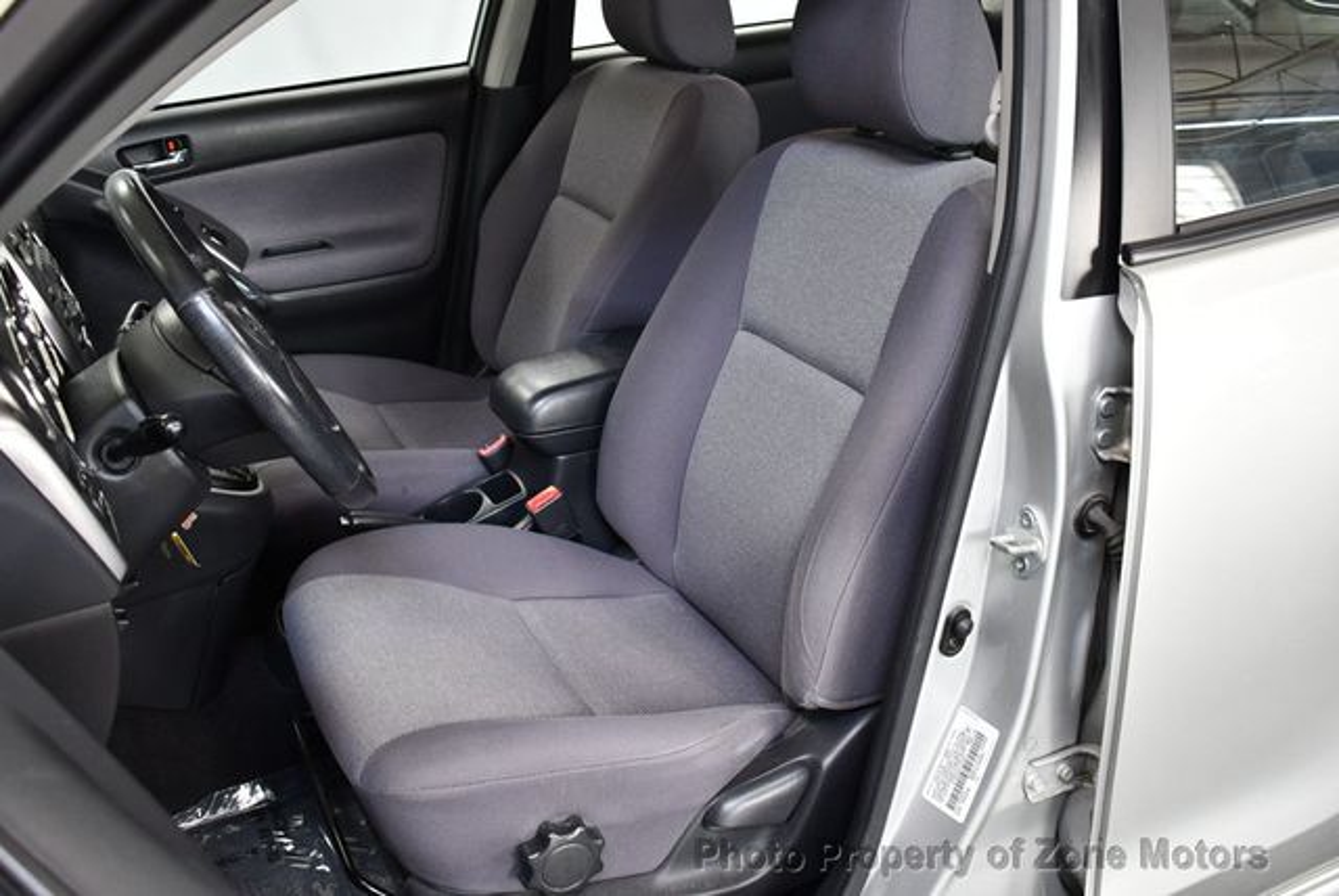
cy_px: 448
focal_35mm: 36
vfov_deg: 36.9
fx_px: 1340
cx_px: 670
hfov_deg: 53.1
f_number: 3.5
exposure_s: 1/125
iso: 1100
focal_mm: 18
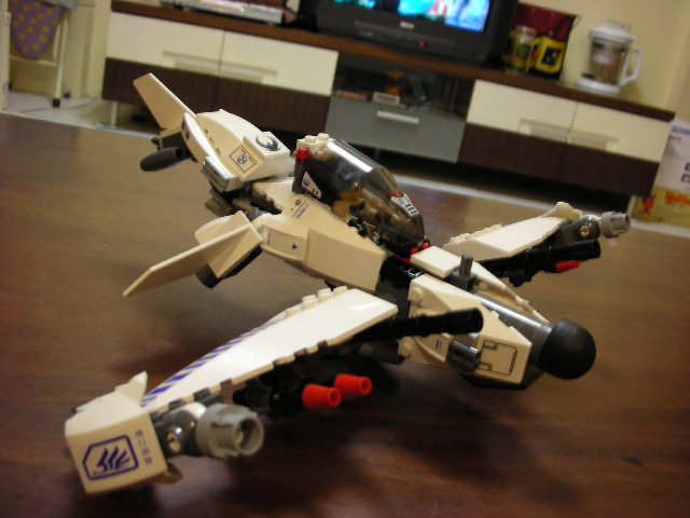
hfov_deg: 52.6
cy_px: 259
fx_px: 698
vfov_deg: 40.7
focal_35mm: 35
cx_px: 345
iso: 89
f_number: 3
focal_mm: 5.8
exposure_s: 1/3.9
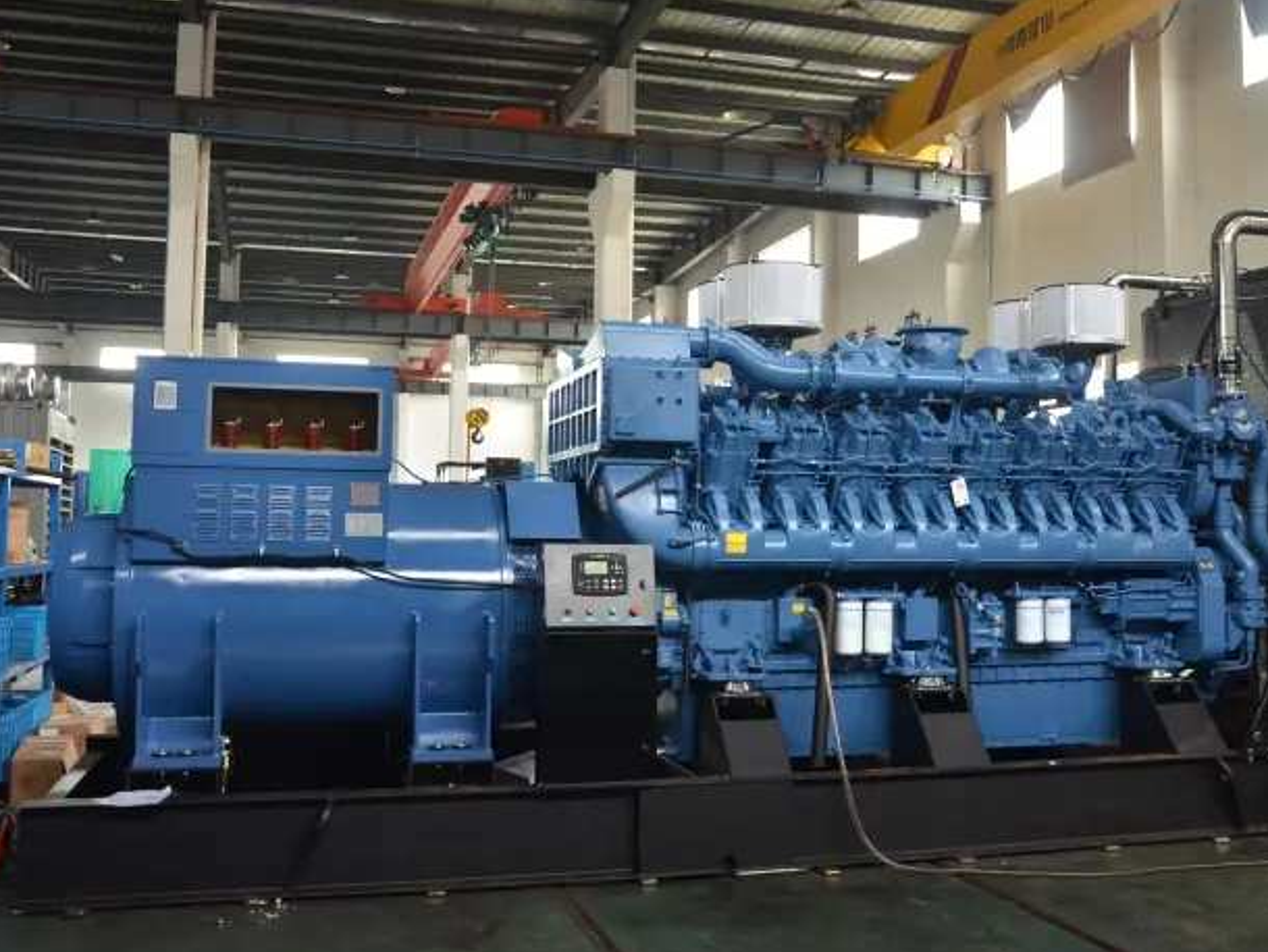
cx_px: 715
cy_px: 434
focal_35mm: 40
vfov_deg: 36.3
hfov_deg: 47.1
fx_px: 1452
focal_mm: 21
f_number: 3.8
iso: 640
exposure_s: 1/30
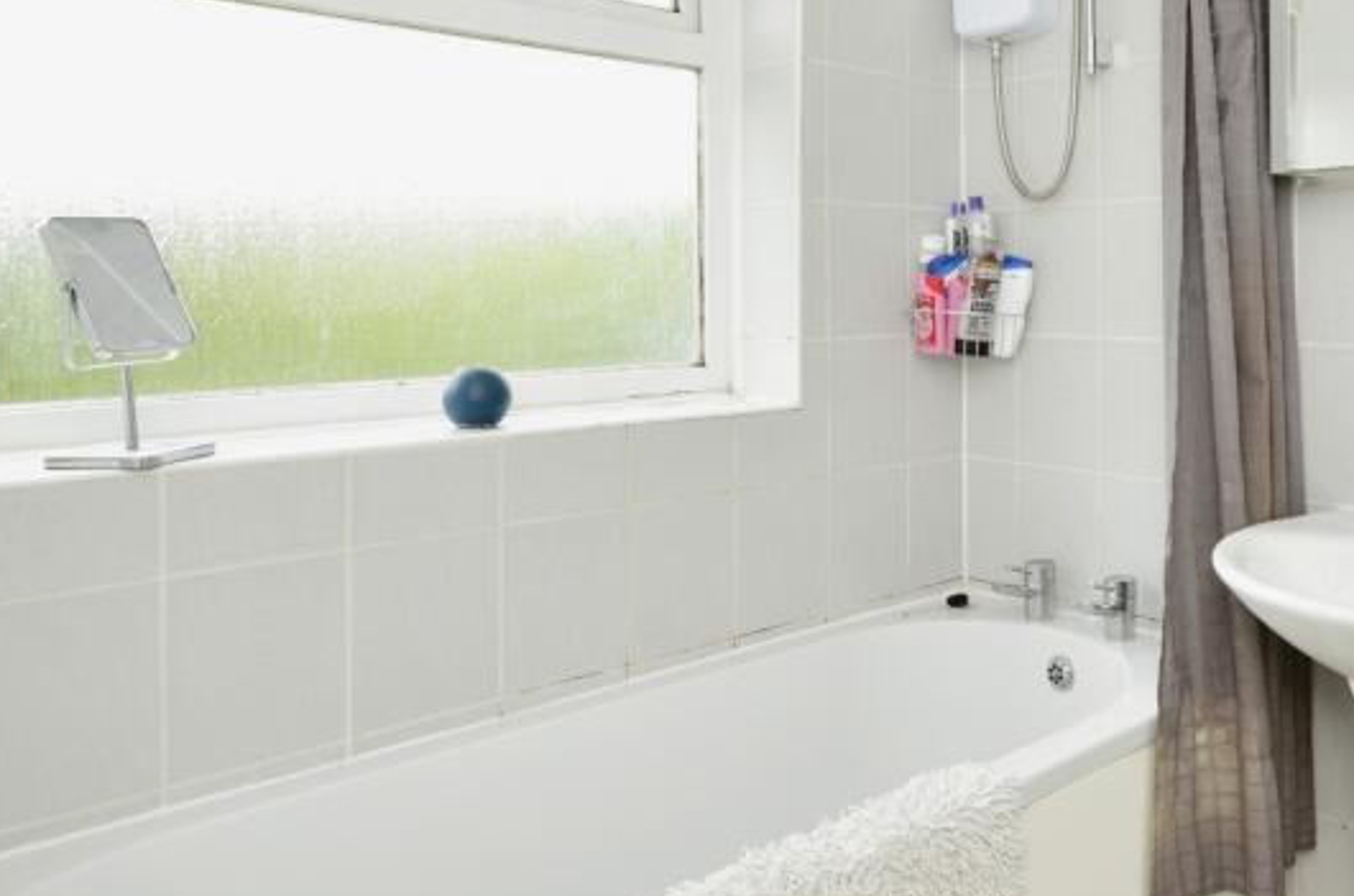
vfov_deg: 43.6
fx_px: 1088
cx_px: 991
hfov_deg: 60.8
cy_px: 246
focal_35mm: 29
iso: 400
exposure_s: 1/60
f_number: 8
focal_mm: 10
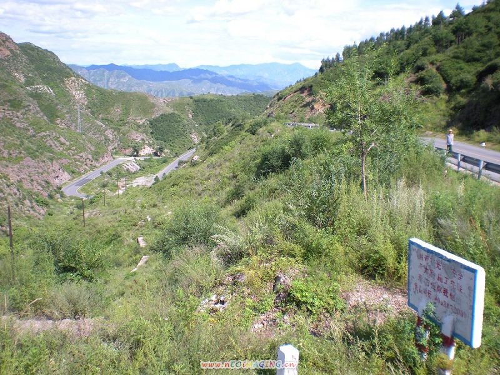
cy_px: 188
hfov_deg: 49.0
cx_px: 250
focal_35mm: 38
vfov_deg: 37.7
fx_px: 549
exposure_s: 1/216
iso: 64
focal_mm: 6.3
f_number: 4.6
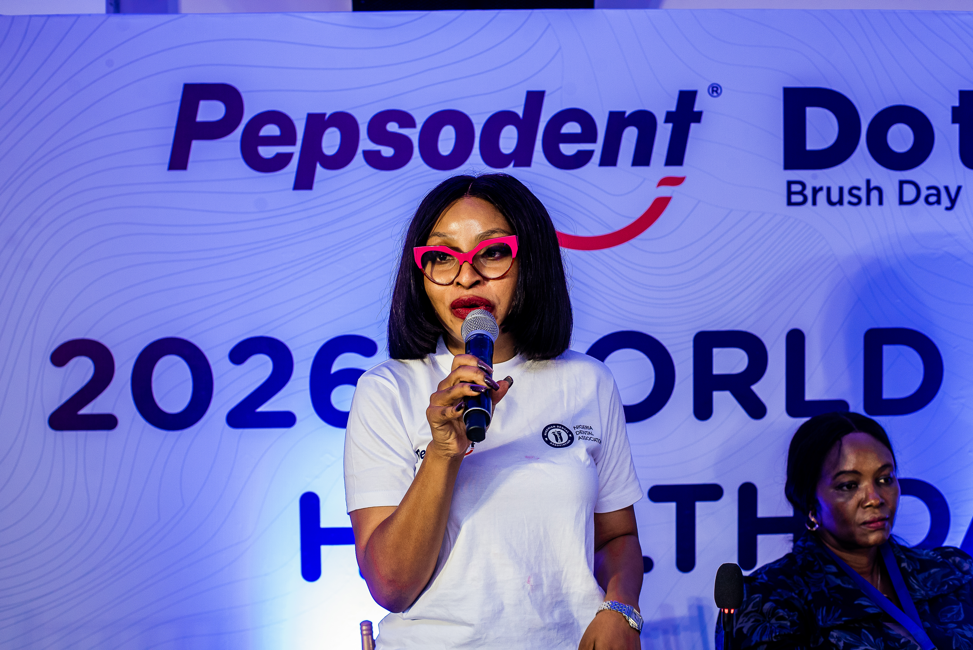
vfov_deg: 27.0
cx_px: 486
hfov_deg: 39.6
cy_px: 325
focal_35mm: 50
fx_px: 1352
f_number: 5
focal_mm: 50
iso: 1250
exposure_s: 1/125
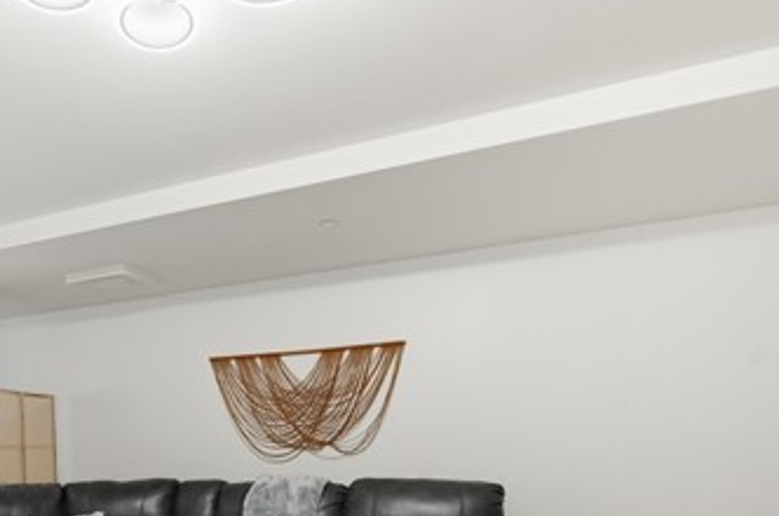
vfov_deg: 44.2
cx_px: 232
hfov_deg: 64.9
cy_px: 449
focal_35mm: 27
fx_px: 583
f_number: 9
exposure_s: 1/400
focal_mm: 14
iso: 2500
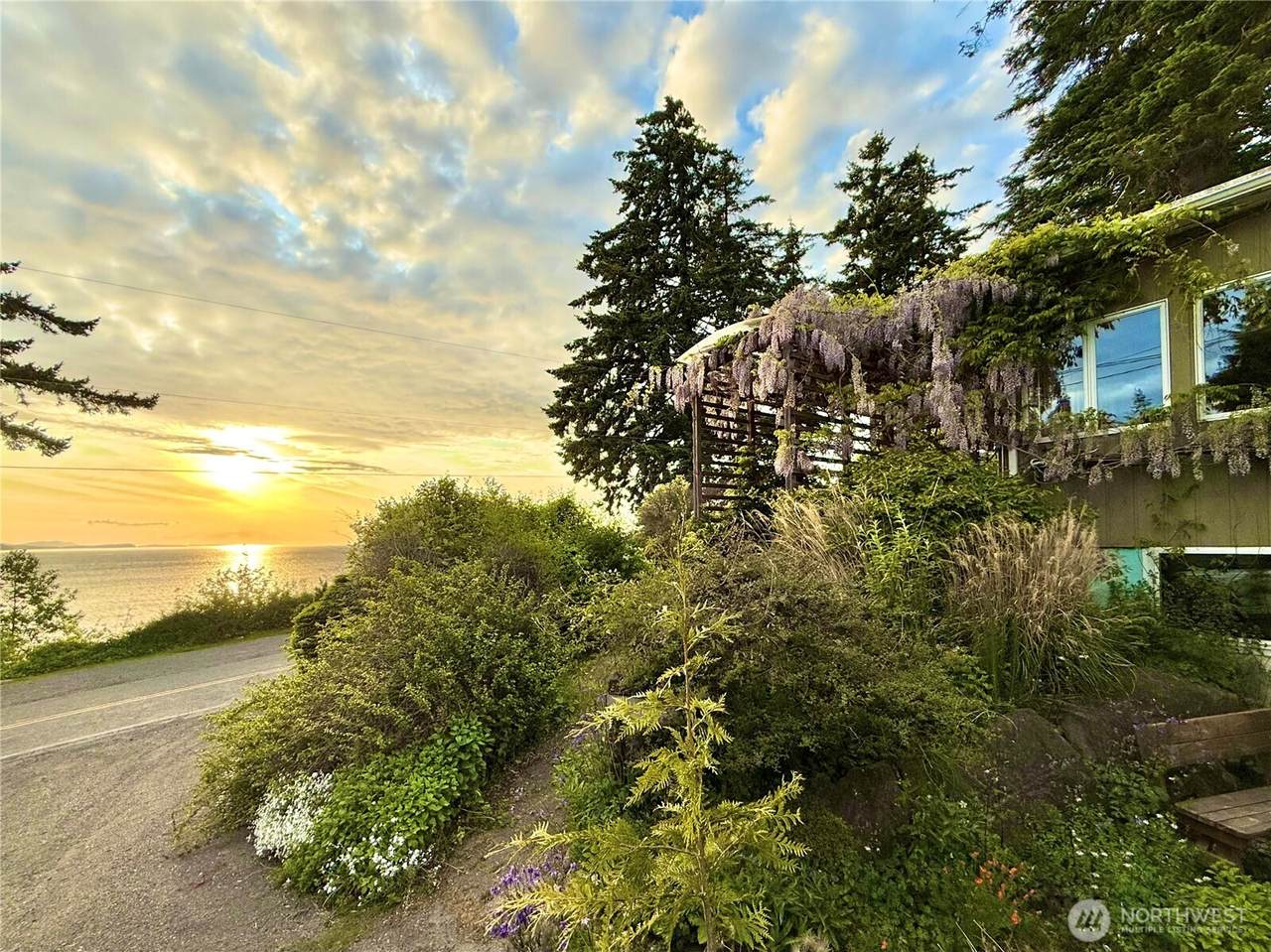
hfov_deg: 102.1
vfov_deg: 85.6
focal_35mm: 14
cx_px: 636
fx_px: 514
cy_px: 476
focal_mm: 2.22
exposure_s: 1/475
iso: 50
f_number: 2.2
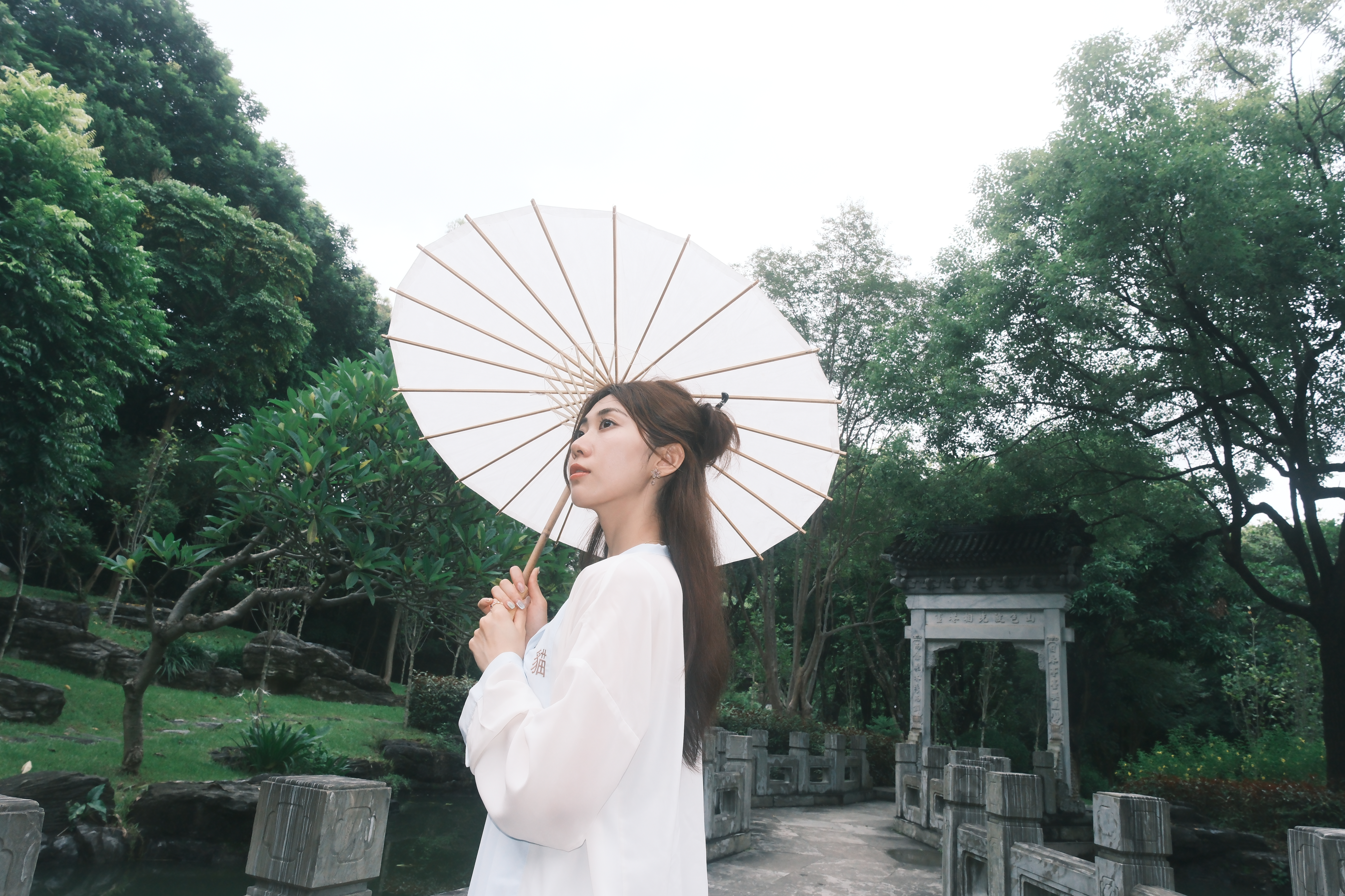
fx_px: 897
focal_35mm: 24
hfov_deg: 73.7
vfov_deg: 53.1
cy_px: 448
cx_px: 672
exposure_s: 1/125
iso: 1250
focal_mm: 16
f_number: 7.1
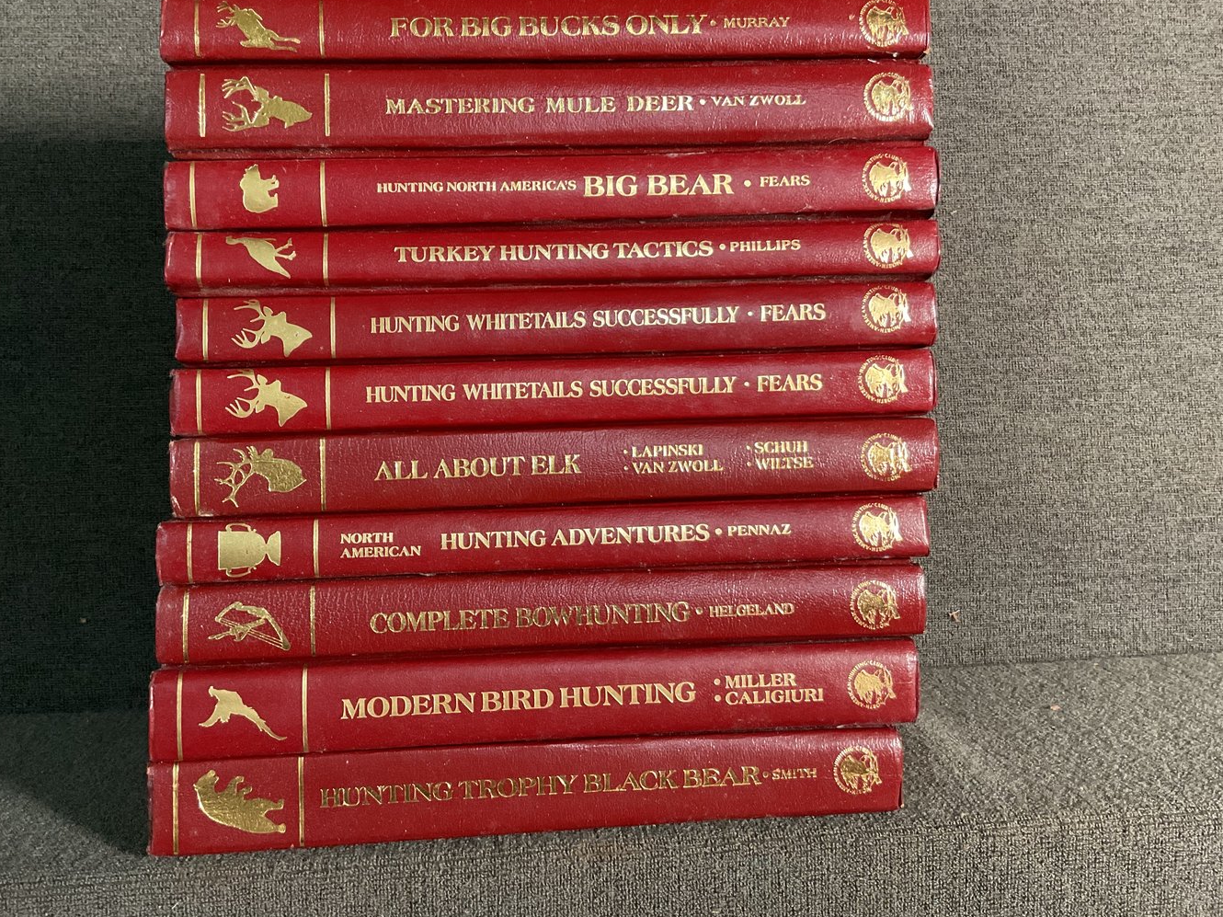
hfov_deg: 55.3
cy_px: 420
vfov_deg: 42.9
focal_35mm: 33
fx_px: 1166
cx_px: 570
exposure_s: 1/60
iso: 160
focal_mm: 3
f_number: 1.8
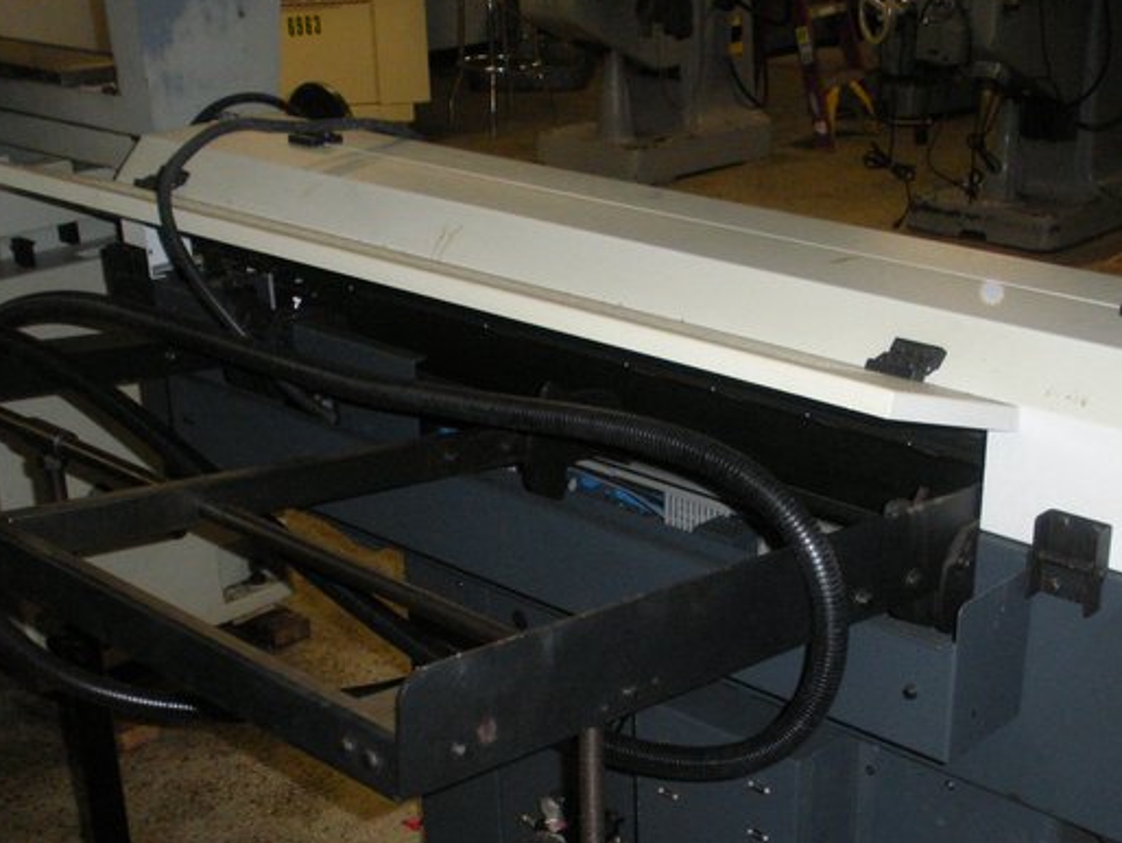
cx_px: 672
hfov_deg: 34.2
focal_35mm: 56
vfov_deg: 25.8
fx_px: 1816
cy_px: 629
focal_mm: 6.3
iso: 303
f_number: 3.5
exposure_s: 1/60
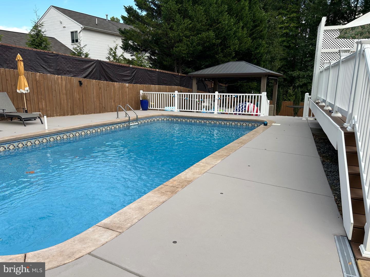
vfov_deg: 53.1
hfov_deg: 67.3
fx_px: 278
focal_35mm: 26
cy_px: 138
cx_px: 185
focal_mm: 5.7
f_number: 1.5
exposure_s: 1/846
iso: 50
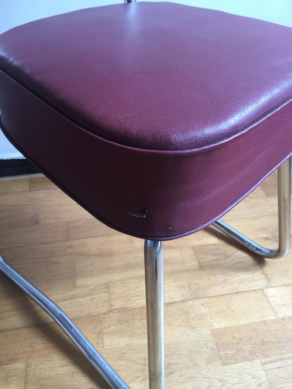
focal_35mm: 29
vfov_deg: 61.7
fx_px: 326
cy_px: 194
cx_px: 146
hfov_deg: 48.2
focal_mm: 4.15
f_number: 2.2
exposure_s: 1/33
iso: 64
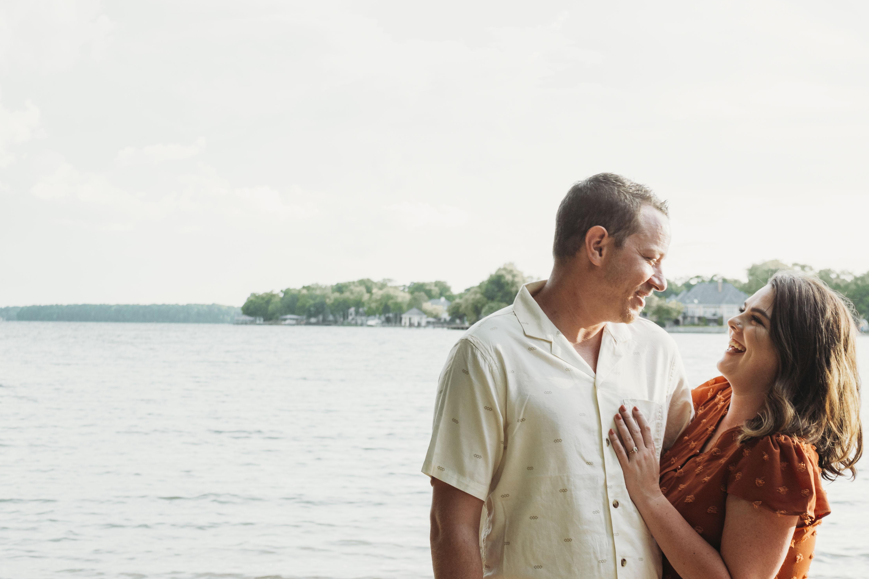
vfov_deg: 18.6
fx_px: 1762
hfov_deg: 27.6
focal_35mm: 73
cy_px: 370
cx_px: 536
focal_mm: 36
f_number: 5
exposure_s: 1/200
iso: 400
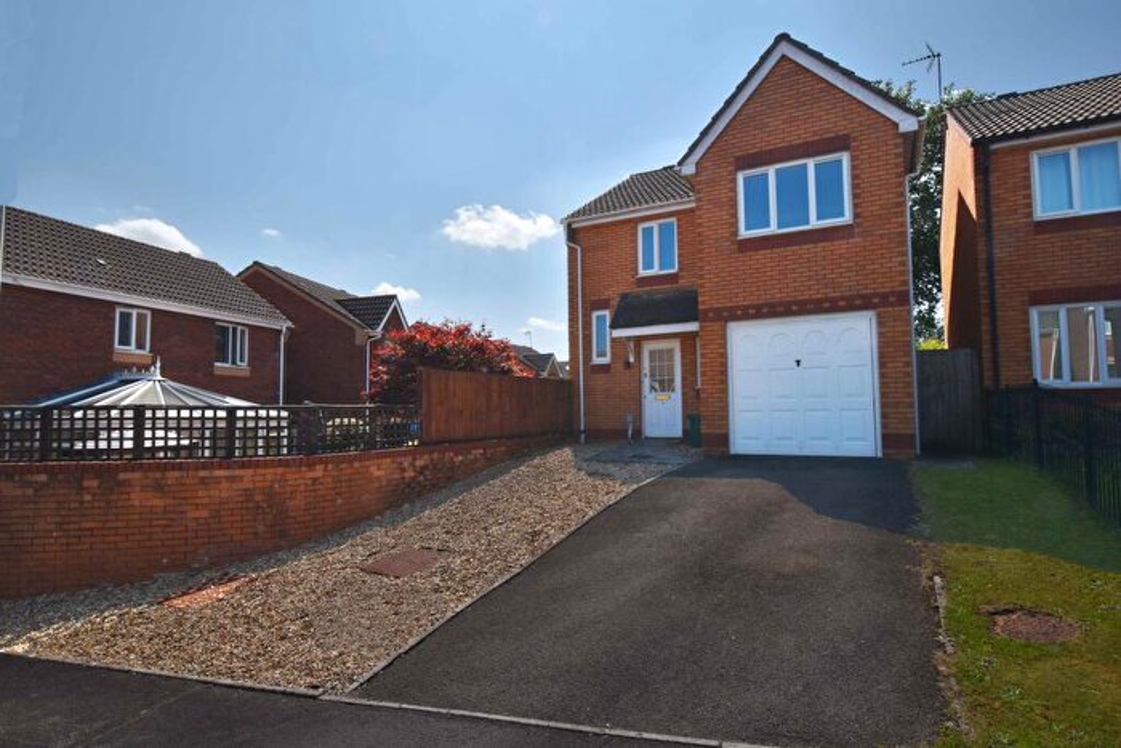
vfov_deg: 63.2
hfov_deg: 85.4
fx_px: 607
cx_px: 560
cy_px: 374
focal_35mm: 20
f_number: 13
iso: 100
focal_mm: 13
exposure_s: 1/200
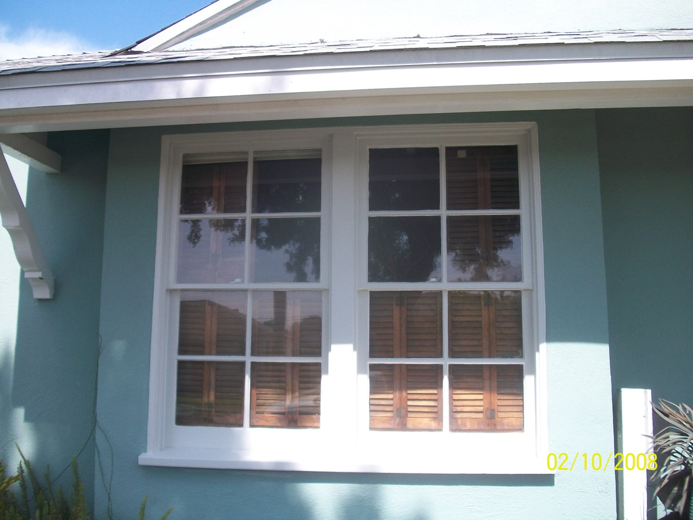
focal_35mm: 32
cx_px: 346
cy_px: 260
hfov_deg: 56.8
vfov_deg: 44.2
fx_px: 641
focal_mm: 5.7
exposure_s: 1/640
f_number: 2.9
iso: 80
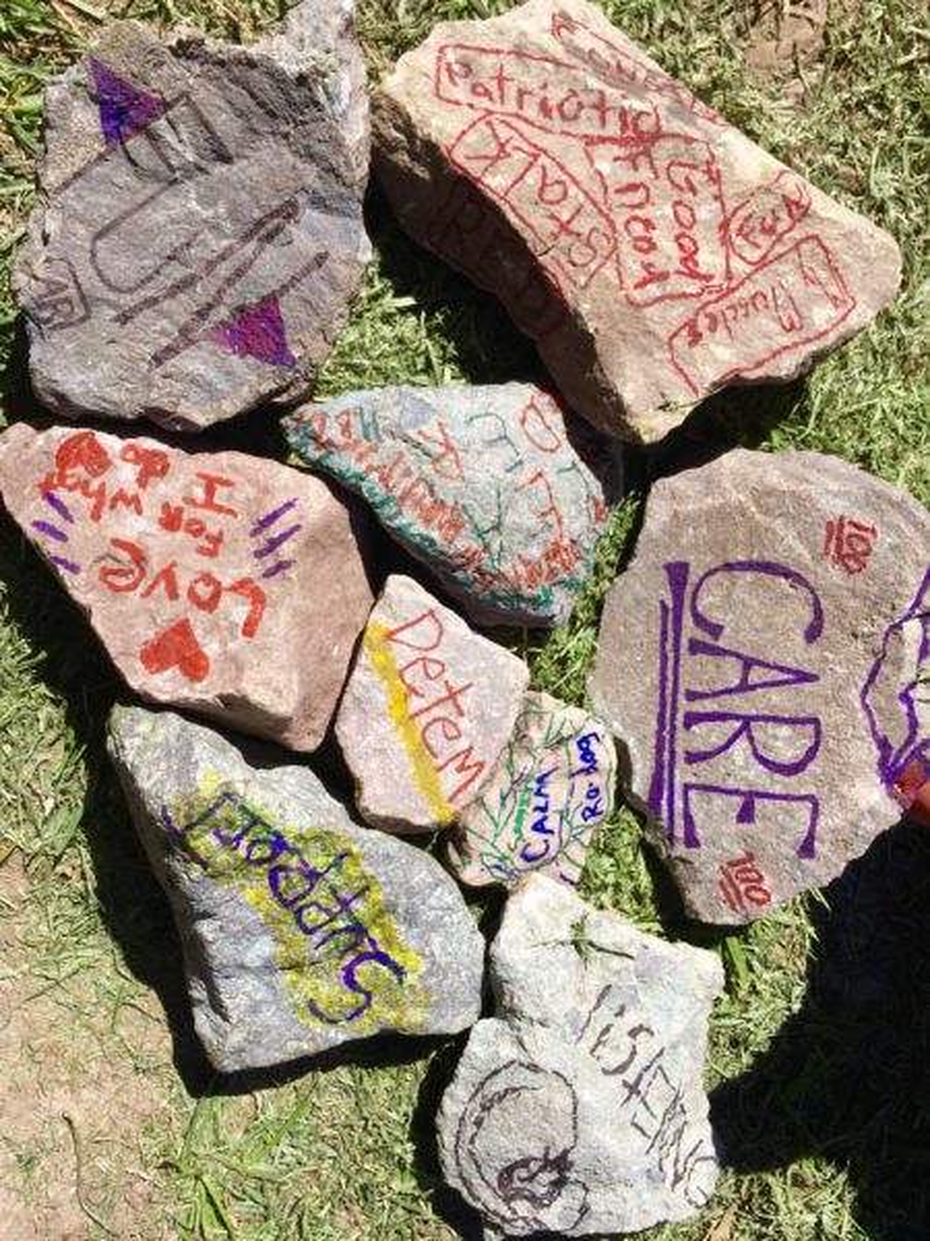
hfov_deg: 48.2
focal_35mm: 29
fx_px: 1039
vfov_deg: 61.7
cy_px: 620
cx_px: 465
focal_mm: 4.15
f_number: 2.2
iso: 32
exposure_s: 1/2198
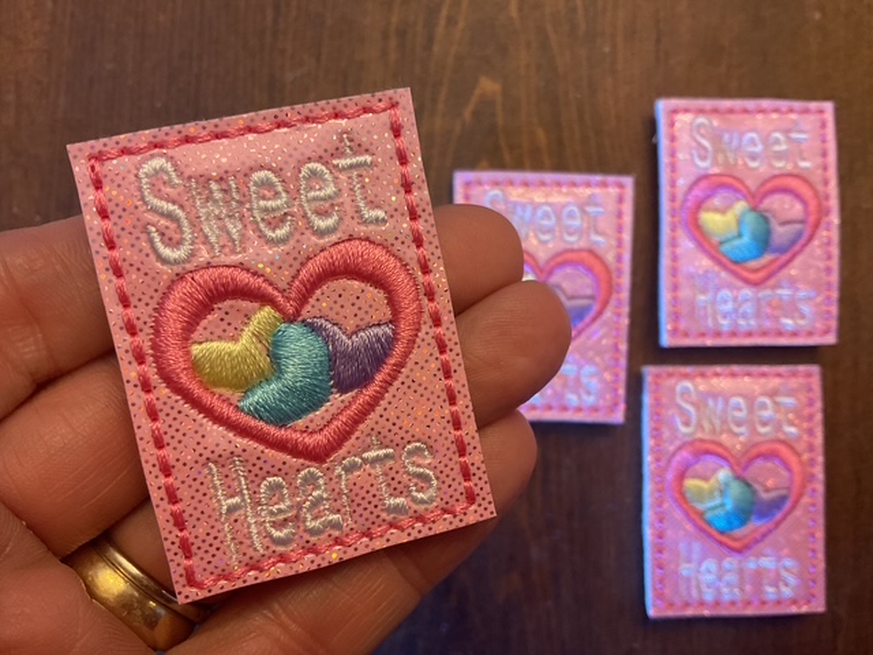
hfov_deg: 61.7
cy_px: 328
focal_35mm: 29
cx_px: 436
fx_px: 731
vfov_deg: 48.2
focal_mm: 3
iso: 160
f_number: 1.8
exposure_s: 1/60
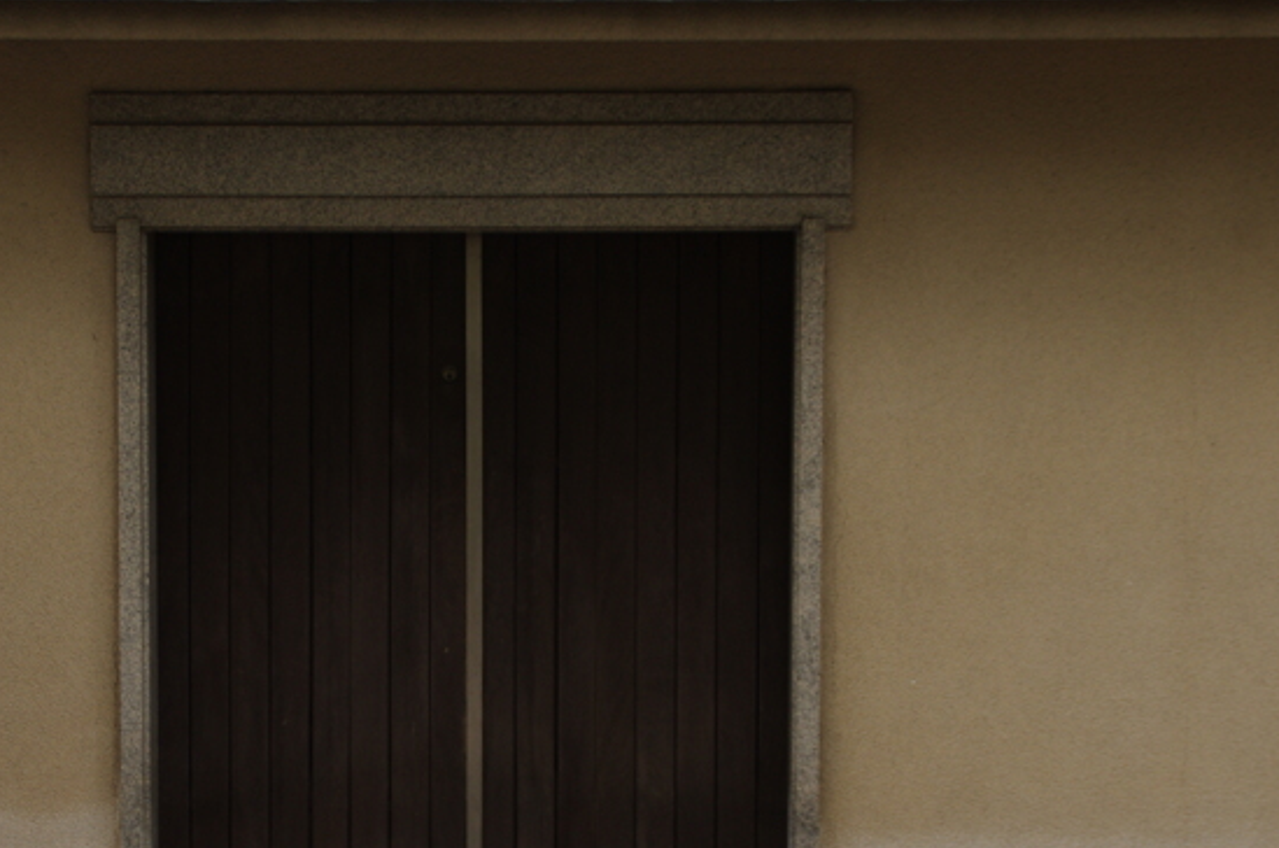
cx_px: 471
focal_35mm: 112
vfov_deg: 12.2
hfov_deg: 18.3
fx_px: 3972
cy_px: 620
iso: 200
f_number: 8
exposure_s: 1/20
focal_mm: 40
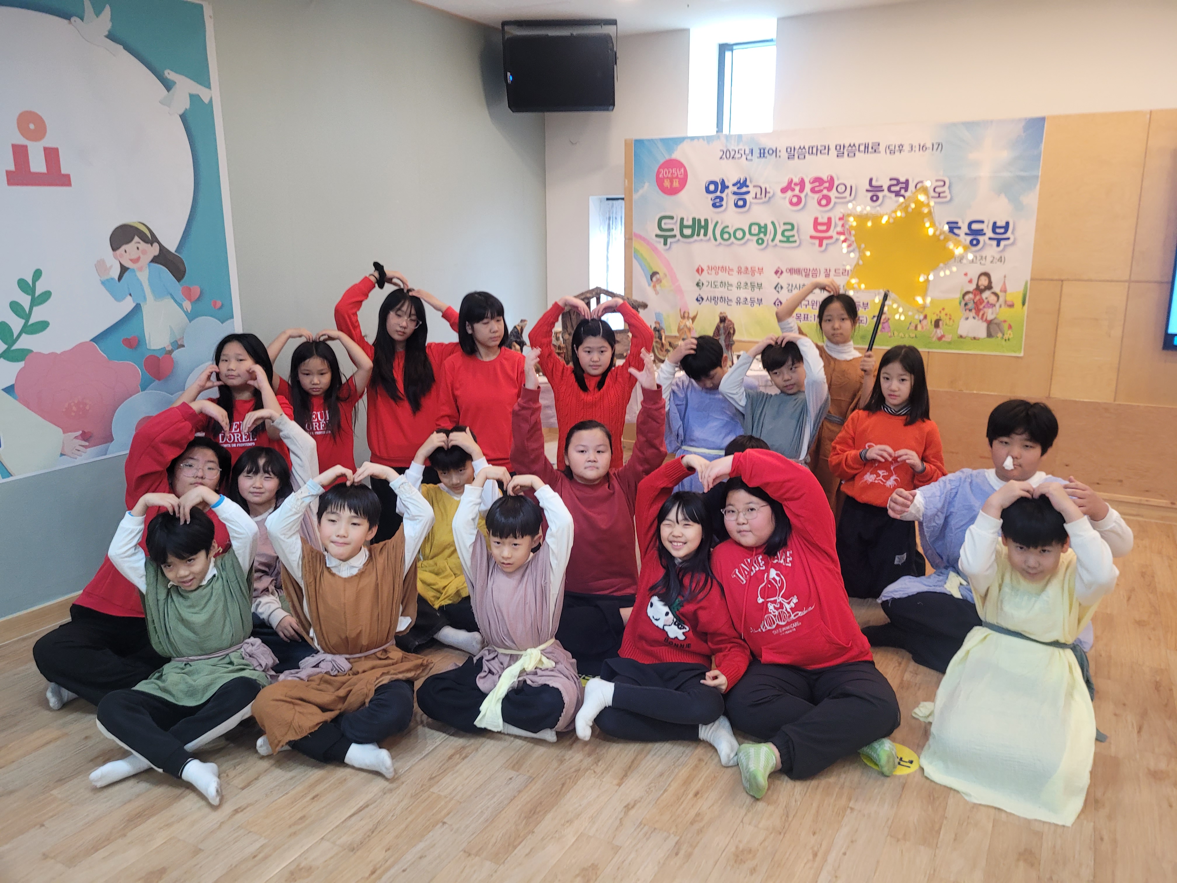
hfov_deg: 67.3
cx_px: 588
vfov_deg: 53.1
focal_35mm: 26
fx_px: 884
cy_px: 442
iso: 200
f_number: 1.8
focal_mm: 5.4
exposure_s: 1/120
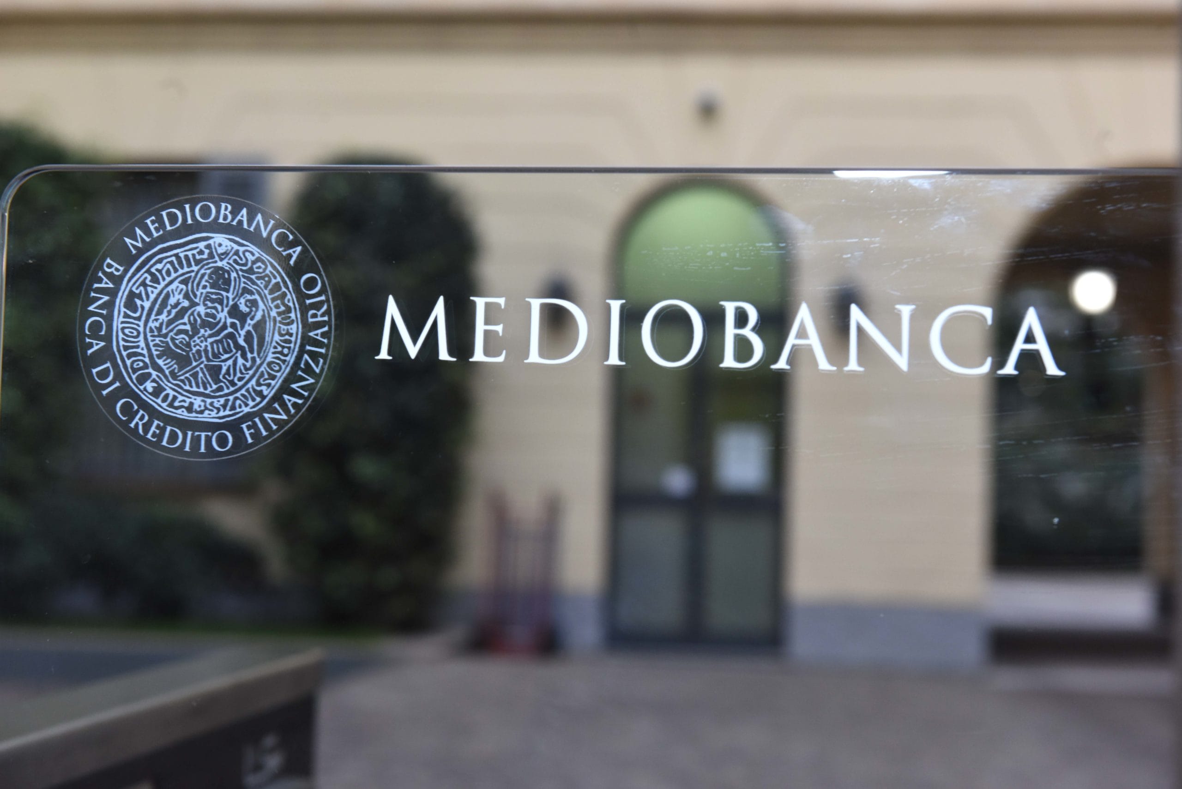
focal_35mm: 60
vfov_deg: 22.6
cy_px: 394
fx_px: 1971
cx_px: 591
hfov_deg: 33.4
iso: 1600
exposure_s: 1/250
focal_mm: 60
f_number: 7.1
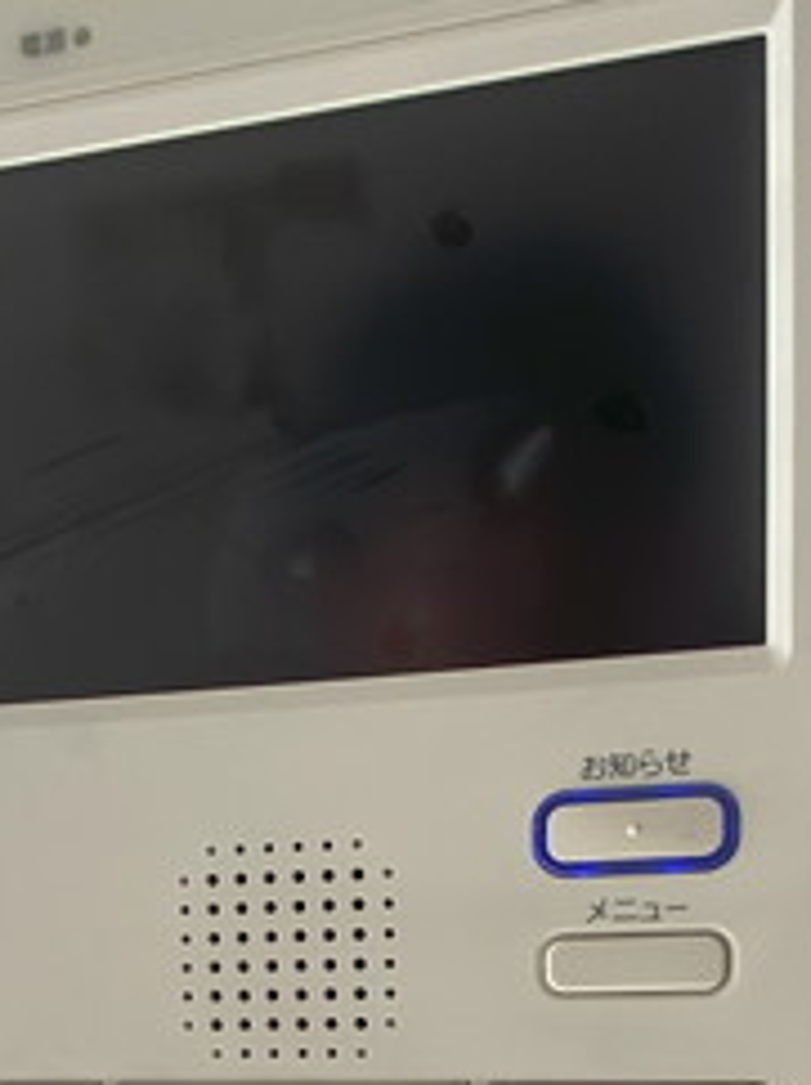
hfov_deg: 32.7
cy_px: 1036
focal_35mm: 43
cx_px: 175
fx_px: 1346
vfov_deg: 39.7
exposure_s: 1/122
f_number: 2.4
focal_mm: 1.54
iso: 25
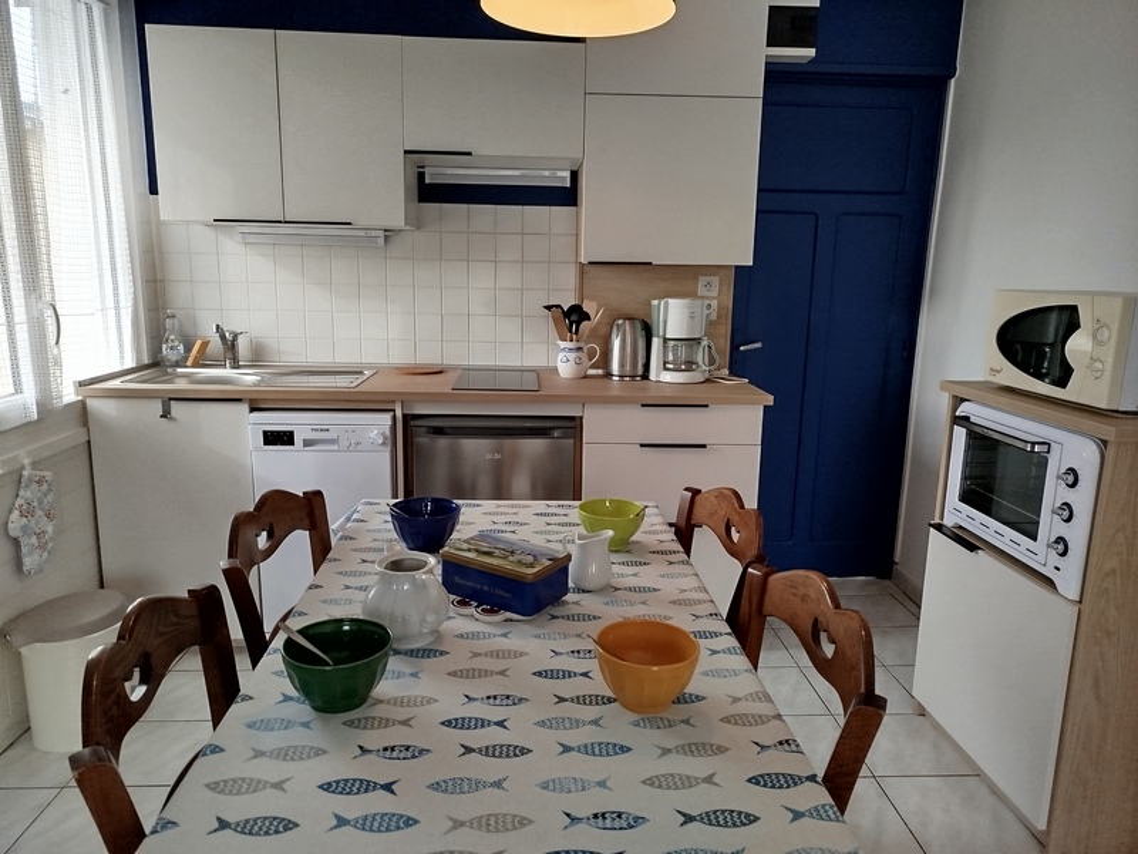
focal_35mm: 24
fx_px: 789
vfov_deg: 56.8
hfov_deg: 71.6
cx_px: 569
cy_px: 427
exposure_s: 1/50
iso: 50
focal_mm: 5.31
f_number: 1.7
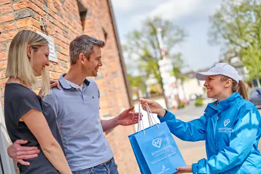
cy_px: 87
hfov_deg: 39.6
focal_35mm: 50
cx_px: 130
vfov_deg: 27.0
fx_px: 362
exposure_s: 1/1250
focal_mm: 50
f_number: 1.8
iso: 100
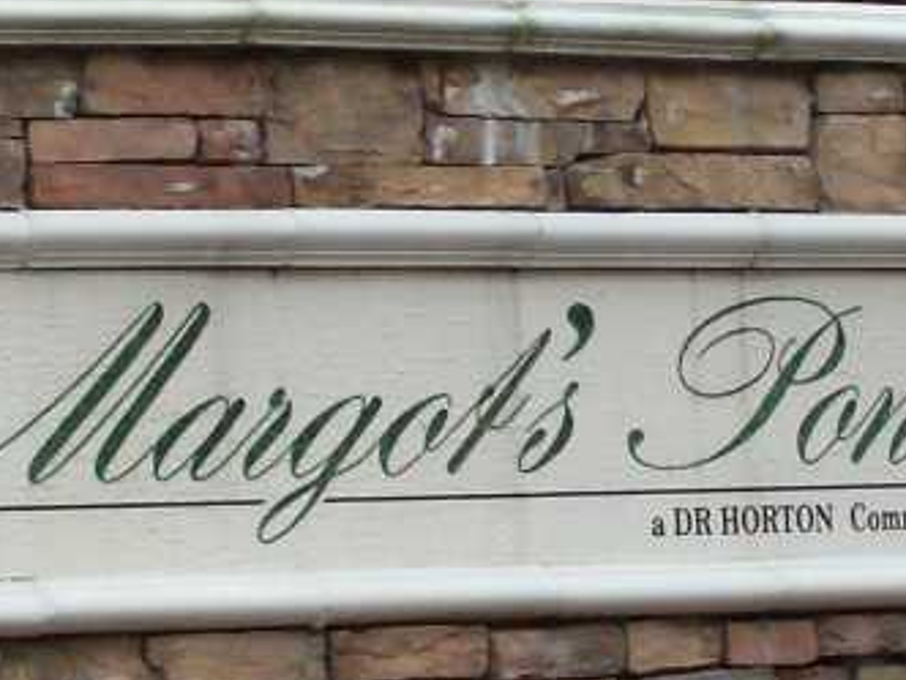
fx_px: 8716
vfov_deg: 4.5
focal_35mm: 333
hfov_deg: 5.9
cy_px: 350
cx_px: 557
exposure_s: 1/212
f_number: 4.8
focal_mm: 18
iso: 80
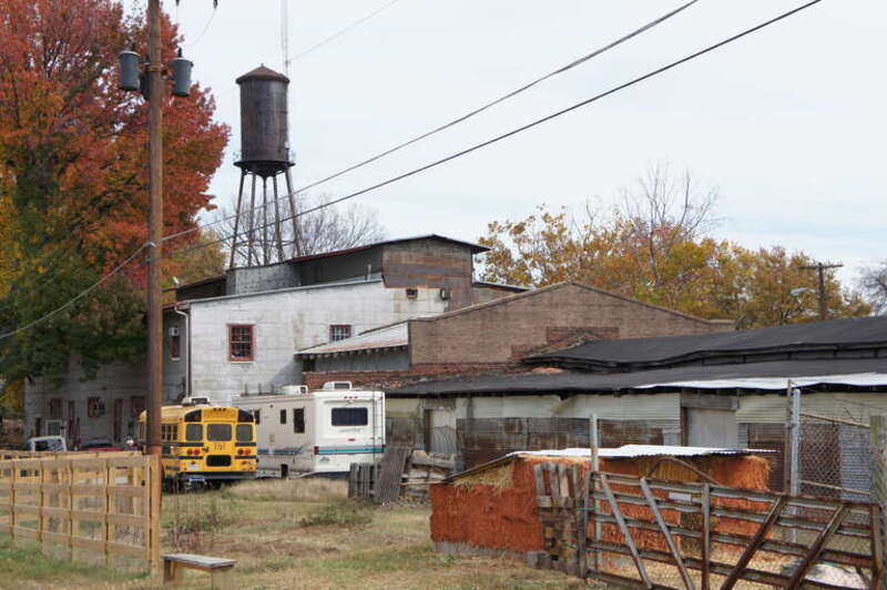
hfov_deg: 31.2
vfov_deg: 21.0
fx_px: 1588
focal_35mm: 64
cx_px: 444
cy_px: 295
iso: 200
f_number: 8
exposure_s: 1/250
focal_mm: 43
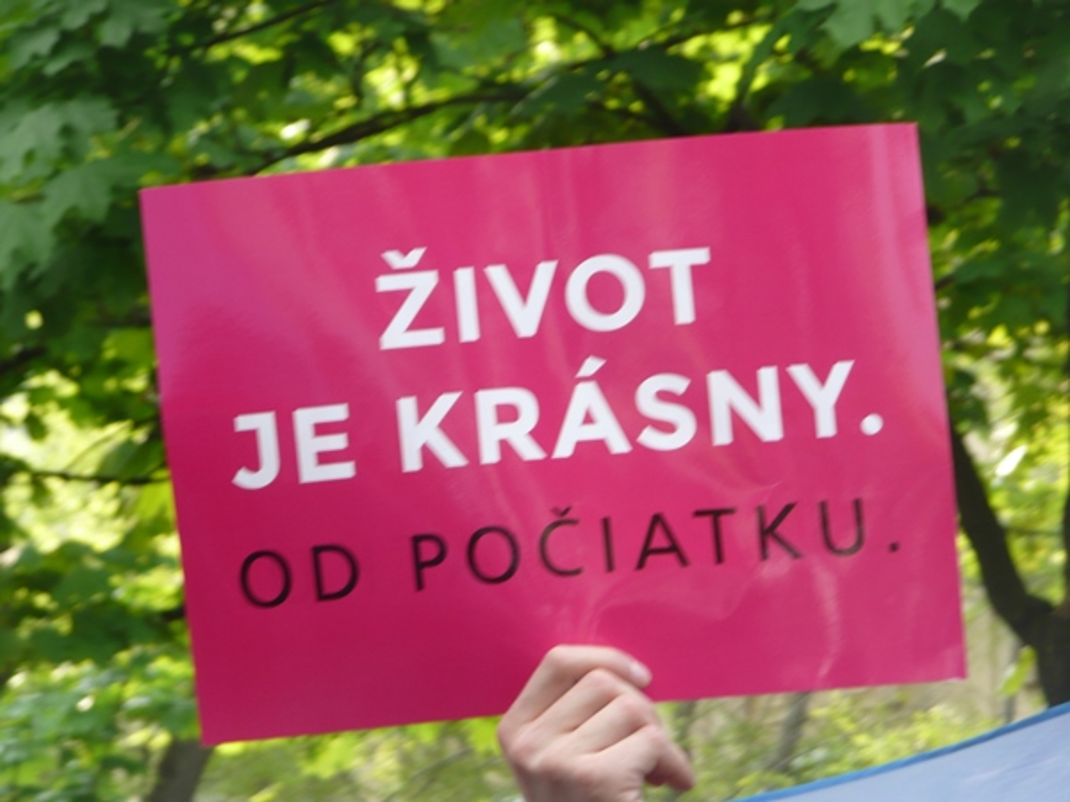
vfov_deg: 7.0
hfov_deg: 9.3
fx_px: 6553
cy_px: 401
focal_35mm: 212
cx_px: 535
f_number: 4.8
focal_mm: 34.8
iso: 100
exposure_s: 1/60
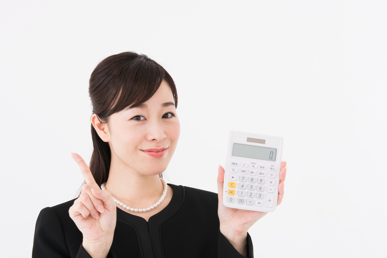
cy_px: 187
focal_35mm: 77
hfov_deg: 26.3
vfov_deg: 17.6
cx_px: 212
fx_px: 828
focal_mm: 45
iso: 80
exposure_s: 1/125
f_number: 9
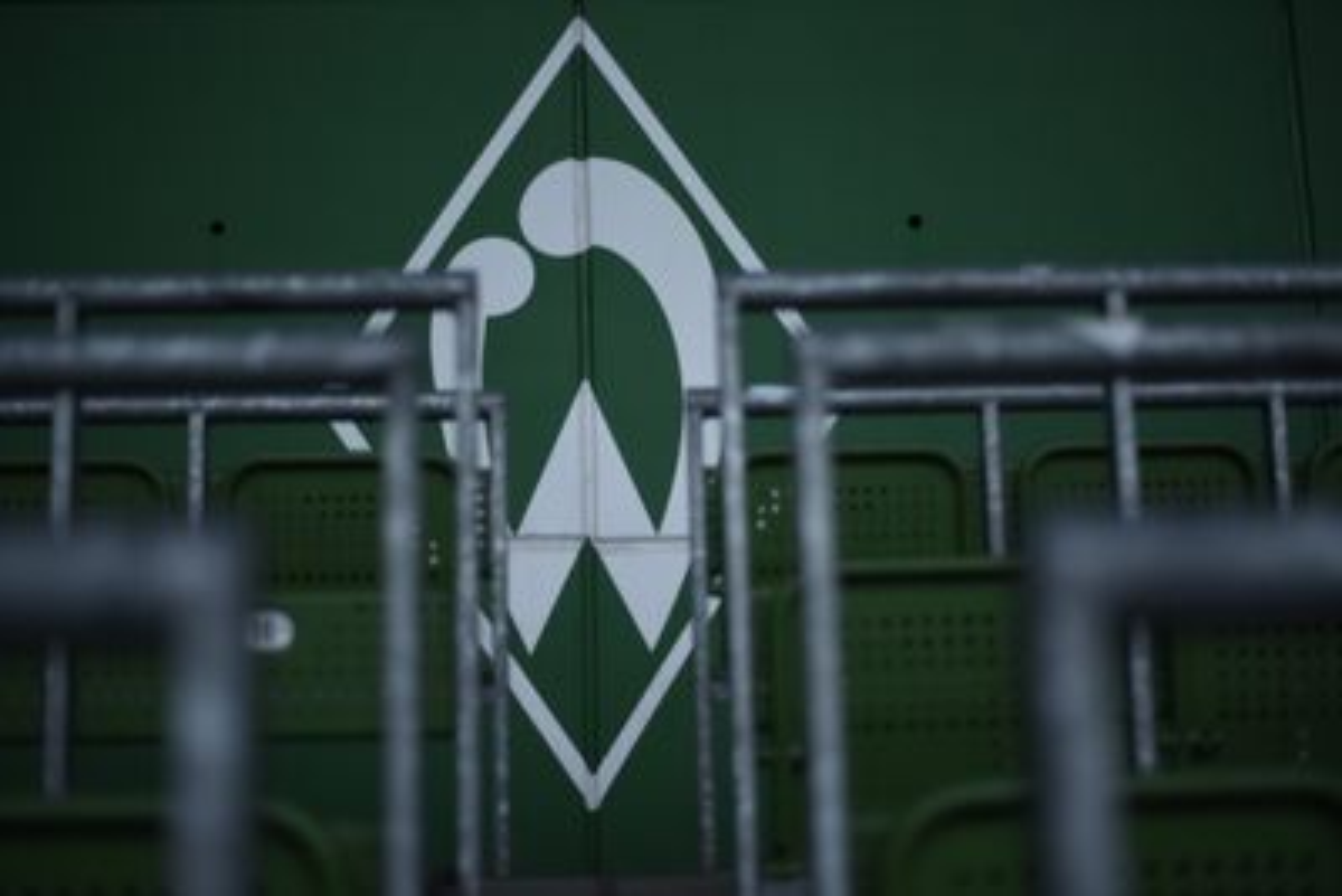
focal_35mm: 50
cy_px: 448
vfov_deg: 27.0
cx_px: 671
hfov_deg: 39.6
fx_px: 1864
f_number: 1.8
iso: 400
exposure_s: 1/80
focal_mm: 50
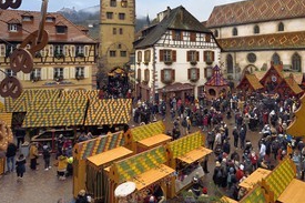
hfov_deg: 67.5
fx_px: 220
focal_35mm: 26
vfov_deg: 48.0
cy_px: 57
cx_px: 204
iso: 400
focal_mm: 17
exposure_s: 1/100
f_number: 11
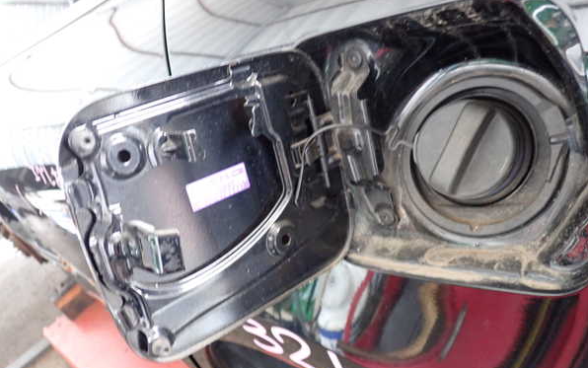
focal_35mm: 32
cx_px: 295
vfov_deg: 39.5
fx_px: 513
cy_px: 194
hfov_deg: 59.6
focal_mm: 5.4
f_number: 2.3
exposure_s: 1/30
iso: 640
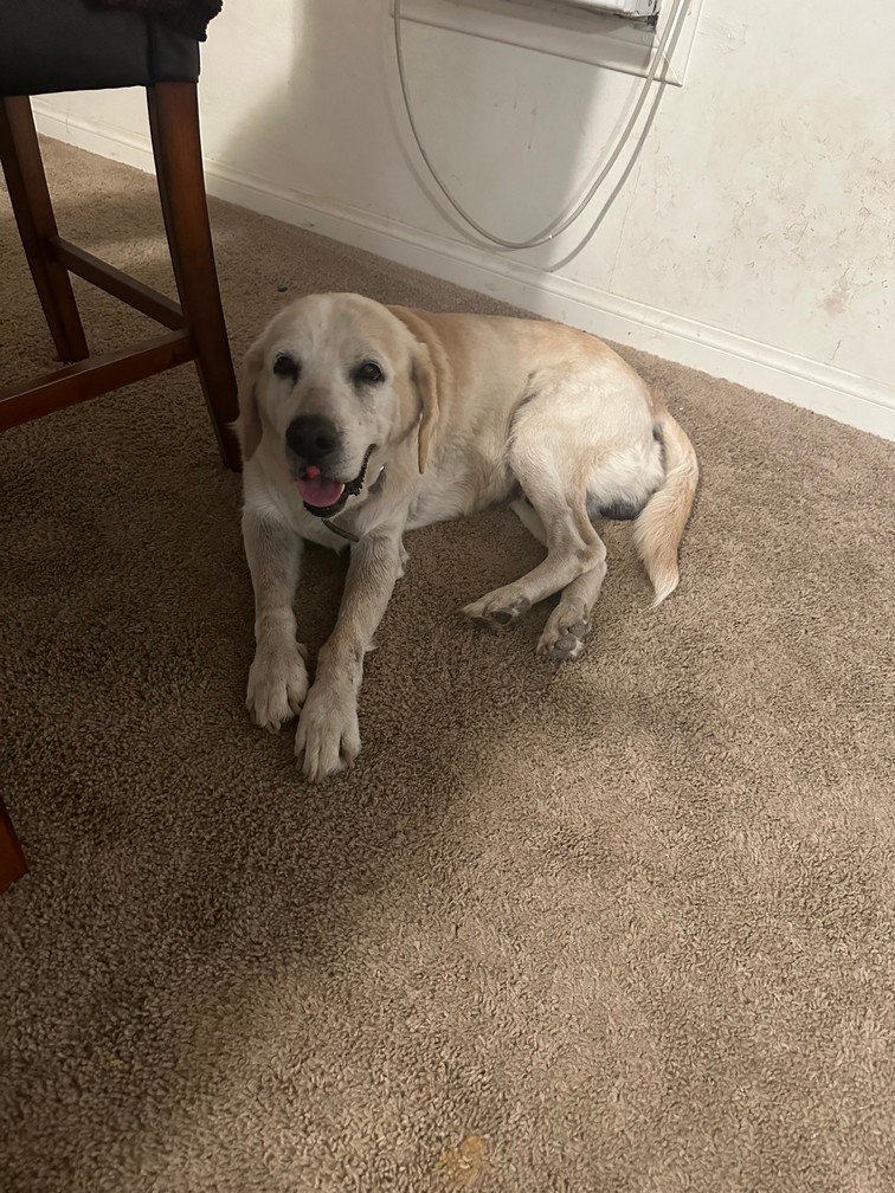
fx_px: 827
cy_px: 596
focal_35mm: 24
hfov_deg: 56.8
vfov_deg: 71.6
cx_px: 448
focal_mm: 6.86
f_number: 1.78
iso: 1000
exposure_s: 1/40
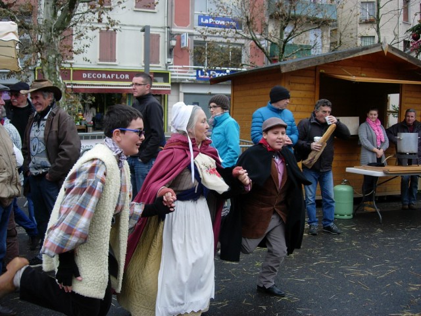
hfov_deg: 49.0
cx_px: 210
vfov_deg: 37.7
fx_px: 462
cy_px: 158
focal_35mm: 38
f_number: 2.8
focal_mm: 7.8
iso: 64
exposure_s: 1/181
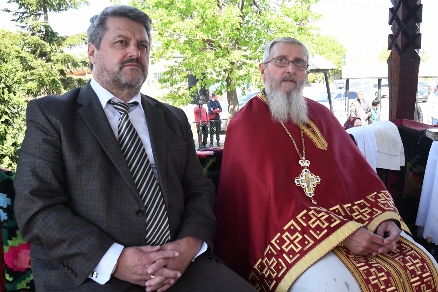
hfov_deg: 61.9
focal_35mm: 30
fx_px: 365
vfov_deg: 43.6
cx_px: 219
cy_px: 146
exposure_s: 1/400
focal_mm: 20
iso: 800
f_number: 5.6
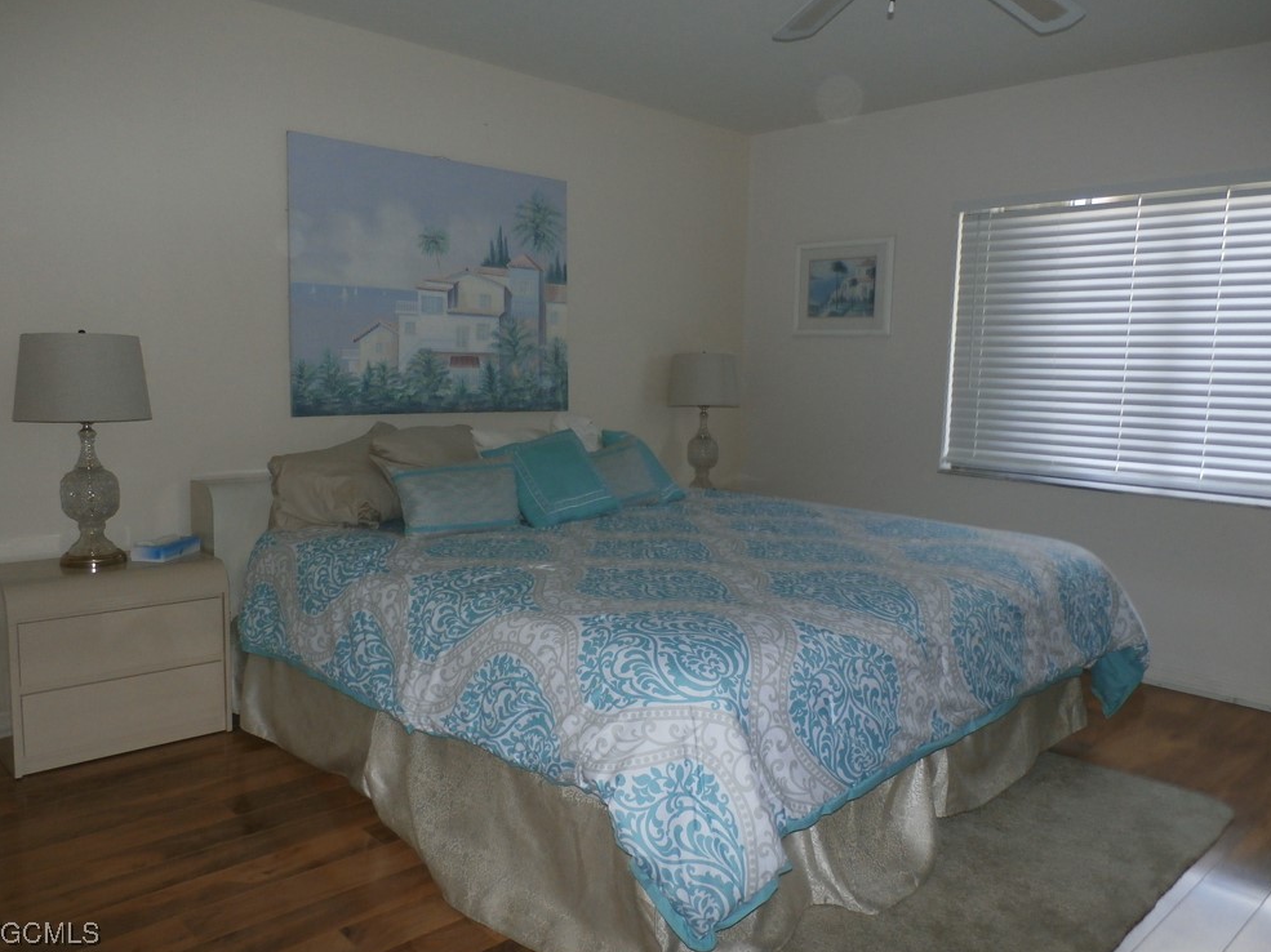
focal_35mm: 26
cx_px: 637
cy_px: 467
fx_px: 954
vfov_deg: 53.0
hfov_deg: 67.3
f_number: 3
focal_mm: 4.5
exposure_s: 1/30
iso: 200
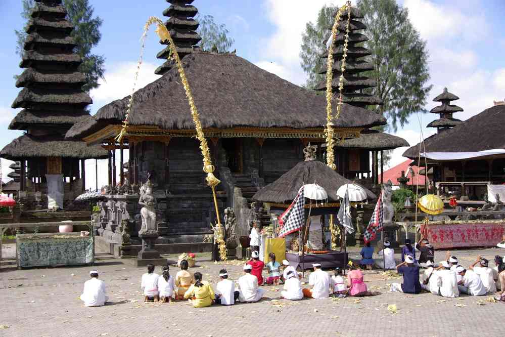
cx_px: 252
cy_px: 168
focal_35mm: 52
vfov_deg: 25.8
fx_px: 736
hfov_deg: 37.9
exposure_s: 1/125
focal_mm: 35
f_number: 6.7
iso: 100
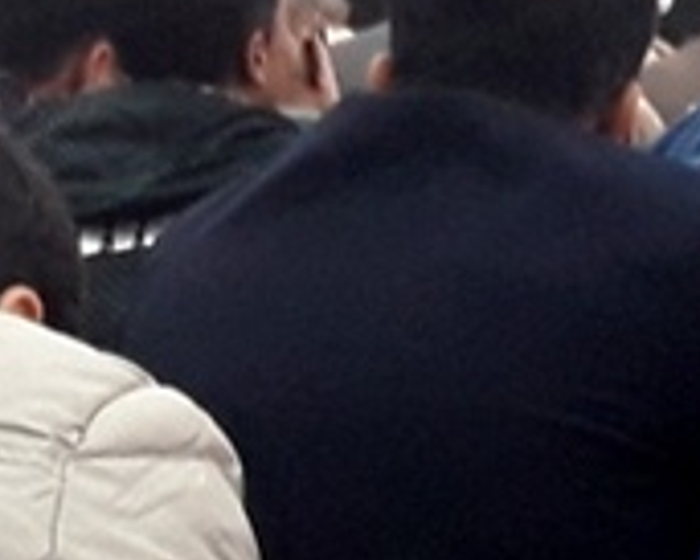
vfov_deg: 15.3
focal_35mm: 99
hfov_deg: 17.7
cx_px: 982
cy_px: 14
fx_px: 2052
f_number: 1.9
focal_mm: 3.7
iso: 160
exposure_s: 1/33
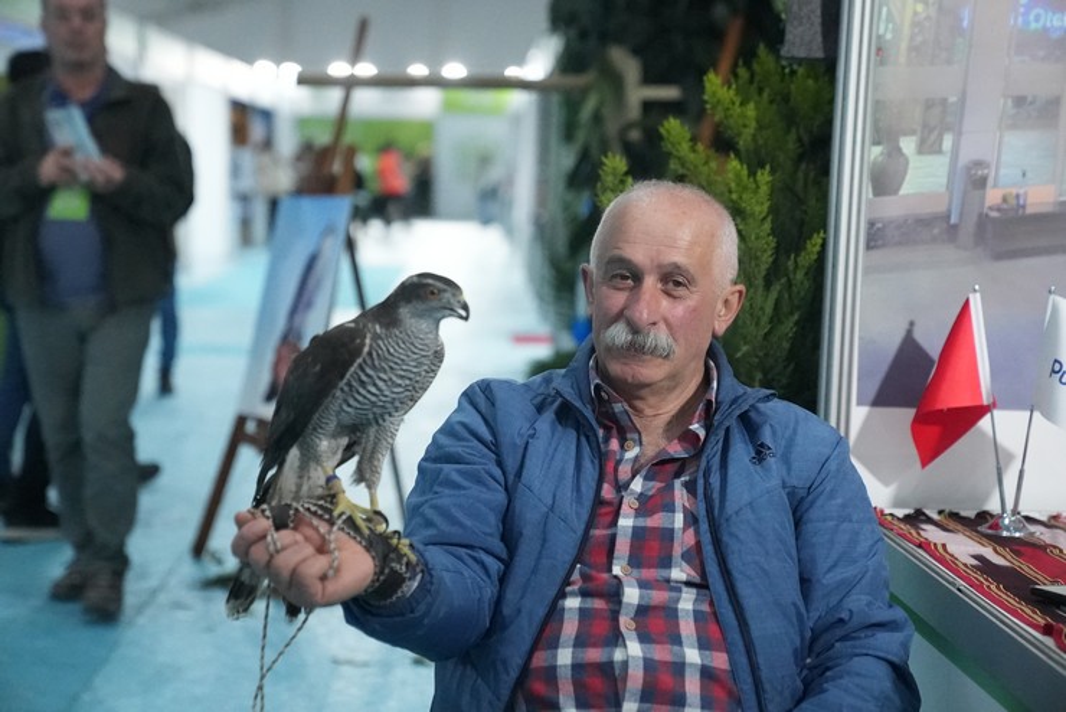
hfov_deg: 31.4
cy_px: 356
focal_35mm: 64
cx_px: 533
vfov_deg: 21.3
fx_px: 1896
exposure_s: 1/125
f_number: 2.8
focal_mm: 64
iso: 20000
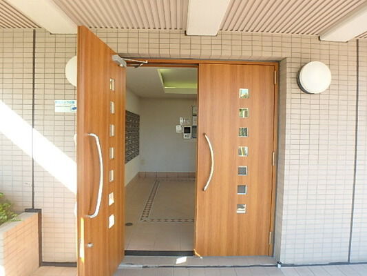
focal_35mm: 21
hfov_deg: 79.0
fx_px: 223
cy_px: 138
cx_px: 184
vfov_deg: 63.5
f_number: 3.5
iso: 200
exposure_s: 1/60
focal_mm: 3.7
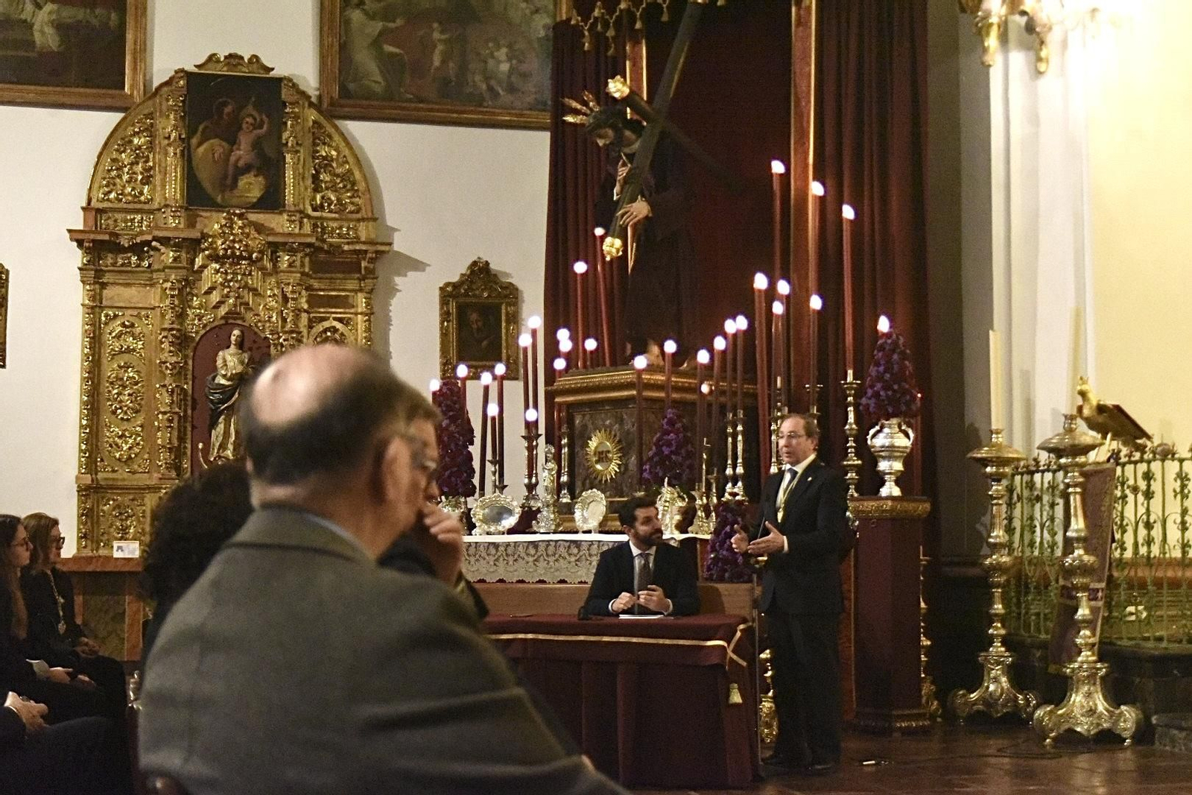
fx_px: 1821
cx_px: 596
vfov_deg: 24.6
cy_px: 398
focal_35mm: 55
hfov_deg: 36.2
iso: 12800
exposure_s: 1/125
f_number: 4.5
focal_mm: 55
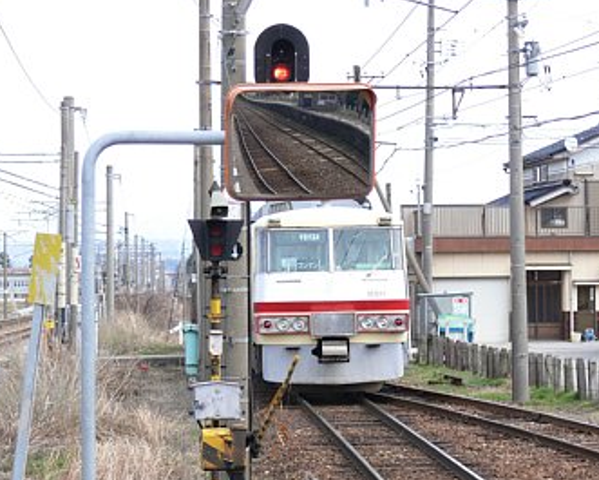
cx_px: 337
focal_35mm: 165
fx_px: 2926
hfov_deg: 11.7
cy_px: 266
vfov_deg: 9.4
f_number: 3.6
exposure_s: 1/400
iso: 100
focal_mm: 29.6
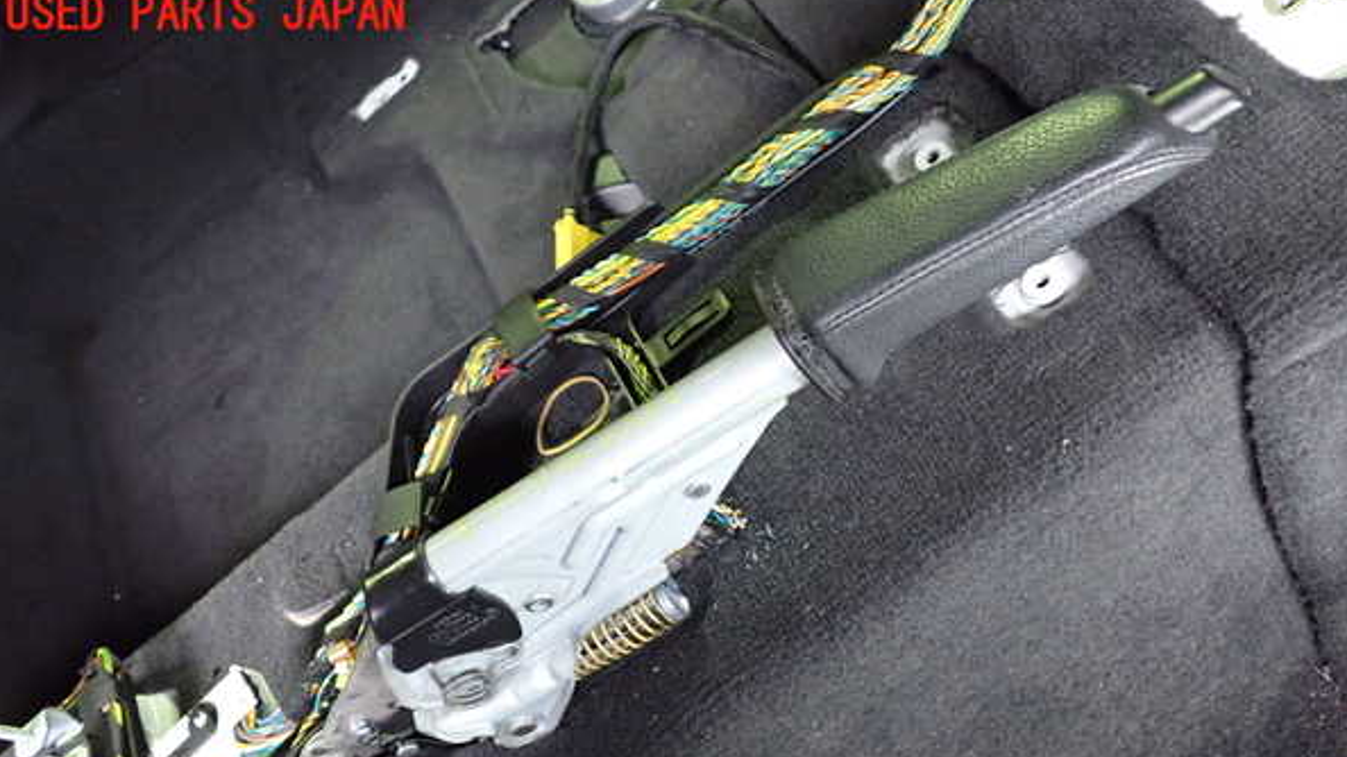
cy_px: 496
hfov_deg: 59.5
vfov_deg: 35.3
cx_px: 674
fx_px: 1179
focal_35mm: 33
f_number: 2.3
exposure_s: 1/30
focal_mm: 5.4
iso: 800
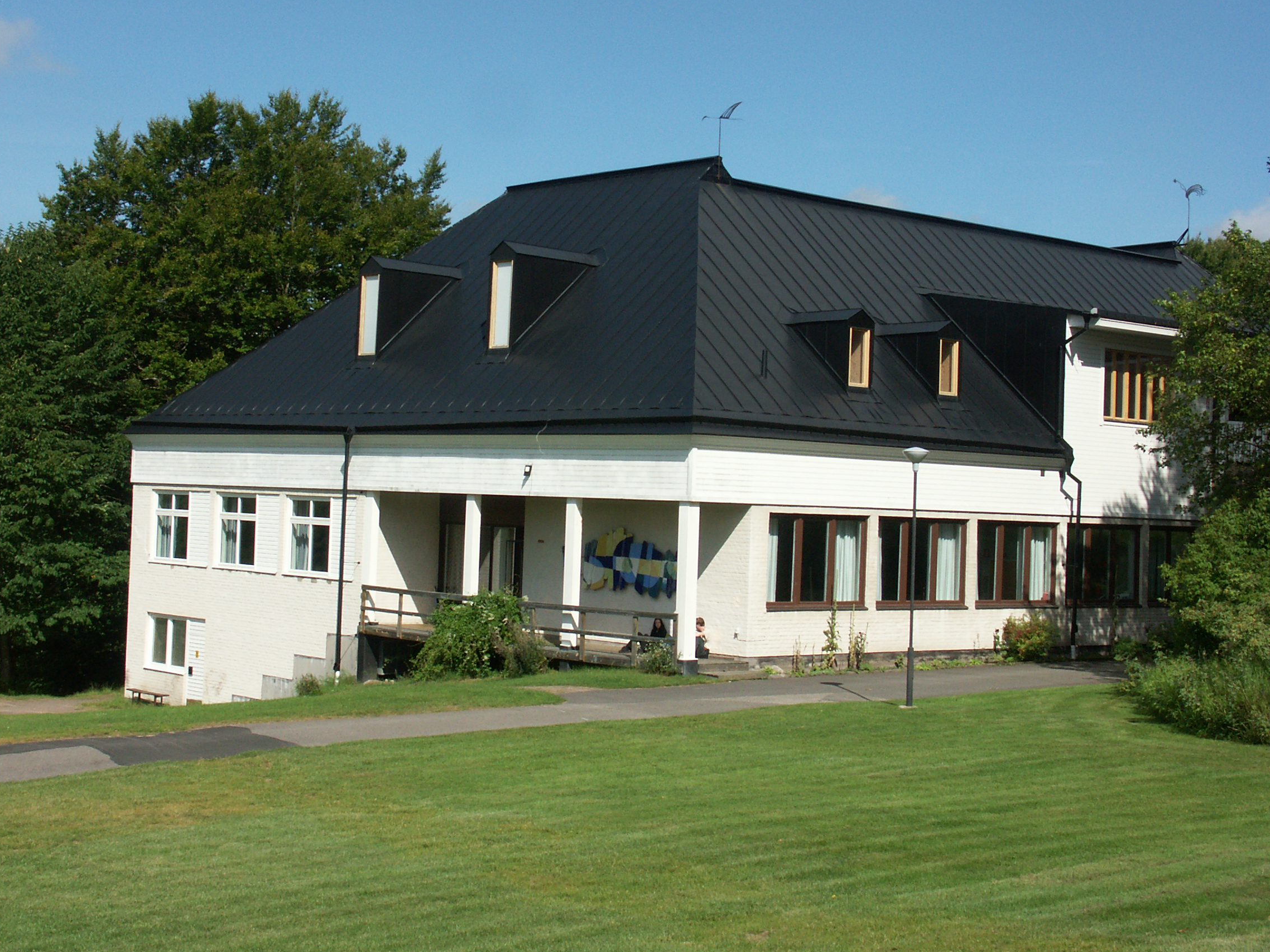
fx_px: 1981
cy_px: 445
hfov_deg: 35.5
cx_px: 590
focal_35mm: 54
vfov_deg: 27.0
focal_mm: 12.48
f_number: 9
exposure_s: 1/500
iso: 100
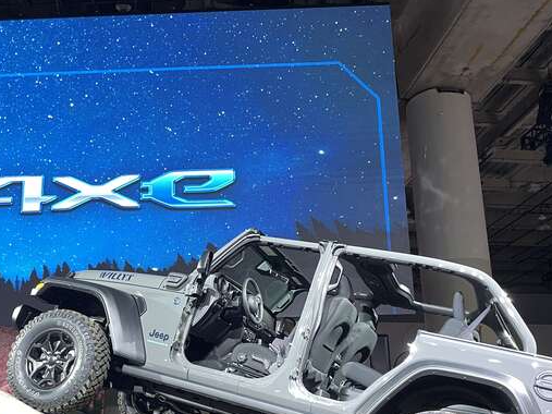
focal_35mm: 41
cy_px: 285
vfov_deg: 34.7
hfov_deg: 45.7
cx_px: 252
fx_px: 654
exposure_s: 1/71
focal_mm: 4.2
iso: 125
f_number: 1.6
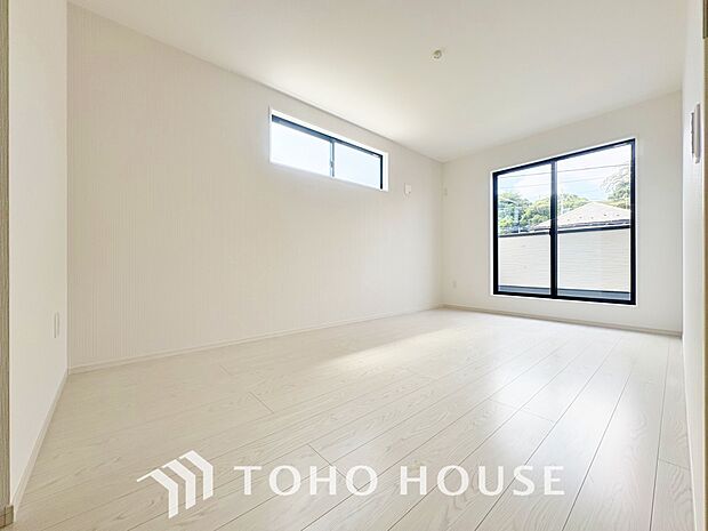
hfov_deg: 102.1
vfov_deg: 85.7
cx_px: 354
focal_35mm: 14
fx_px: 286
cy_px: 266
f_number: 2.2
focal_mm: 2.22
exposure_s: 1/272
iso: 64
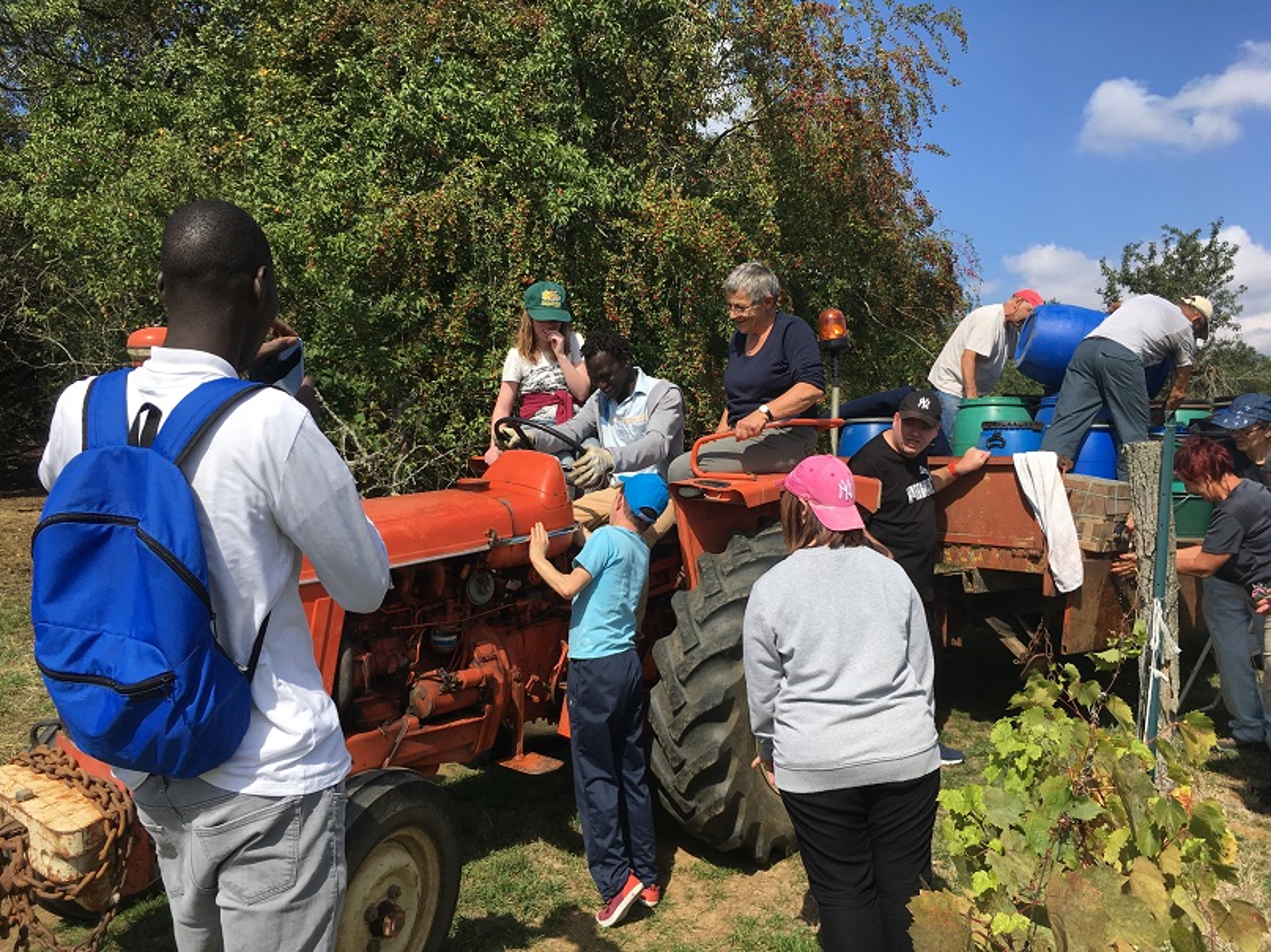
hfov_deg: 61.7
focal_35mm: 29
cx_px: 636
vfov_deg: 48.2
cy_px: 476
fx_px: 1065
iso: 25
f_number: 2.2
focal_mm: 4.15
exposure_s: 1/1789
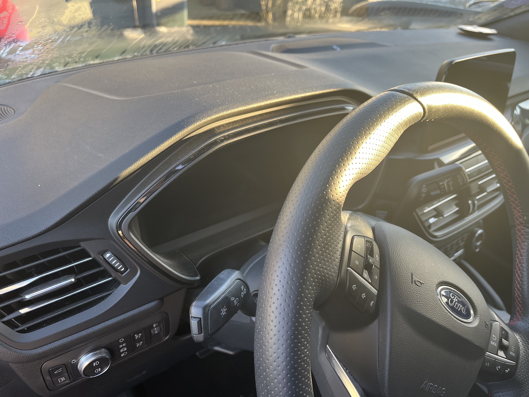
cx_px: 264
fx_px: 397
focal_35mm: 26
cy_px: 198
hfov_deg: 67.3
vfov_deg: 53.1
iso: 100
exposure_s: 1/122
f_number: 1.6
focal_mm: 5.1
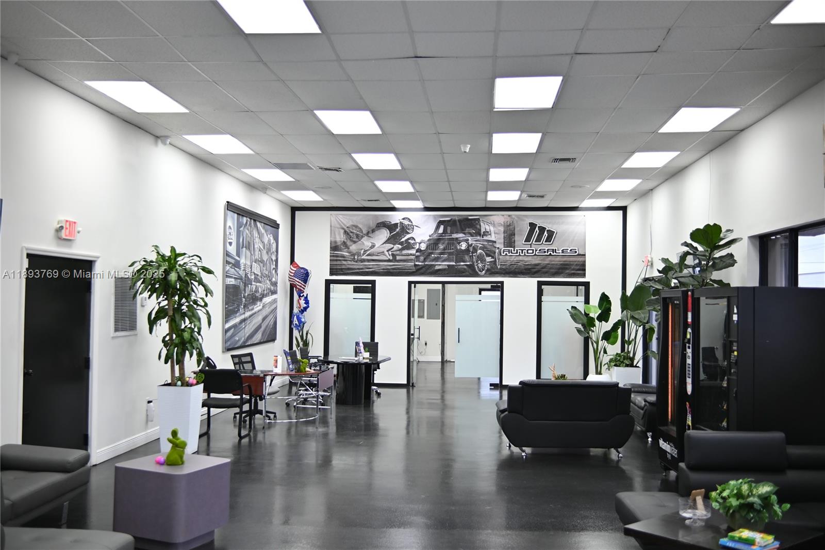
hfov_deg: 55.8
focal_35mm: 34
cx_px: 412
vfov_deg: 38.9
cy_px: 275
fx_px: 779
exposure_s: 1/160
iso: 125
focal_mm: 23
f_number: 1.4
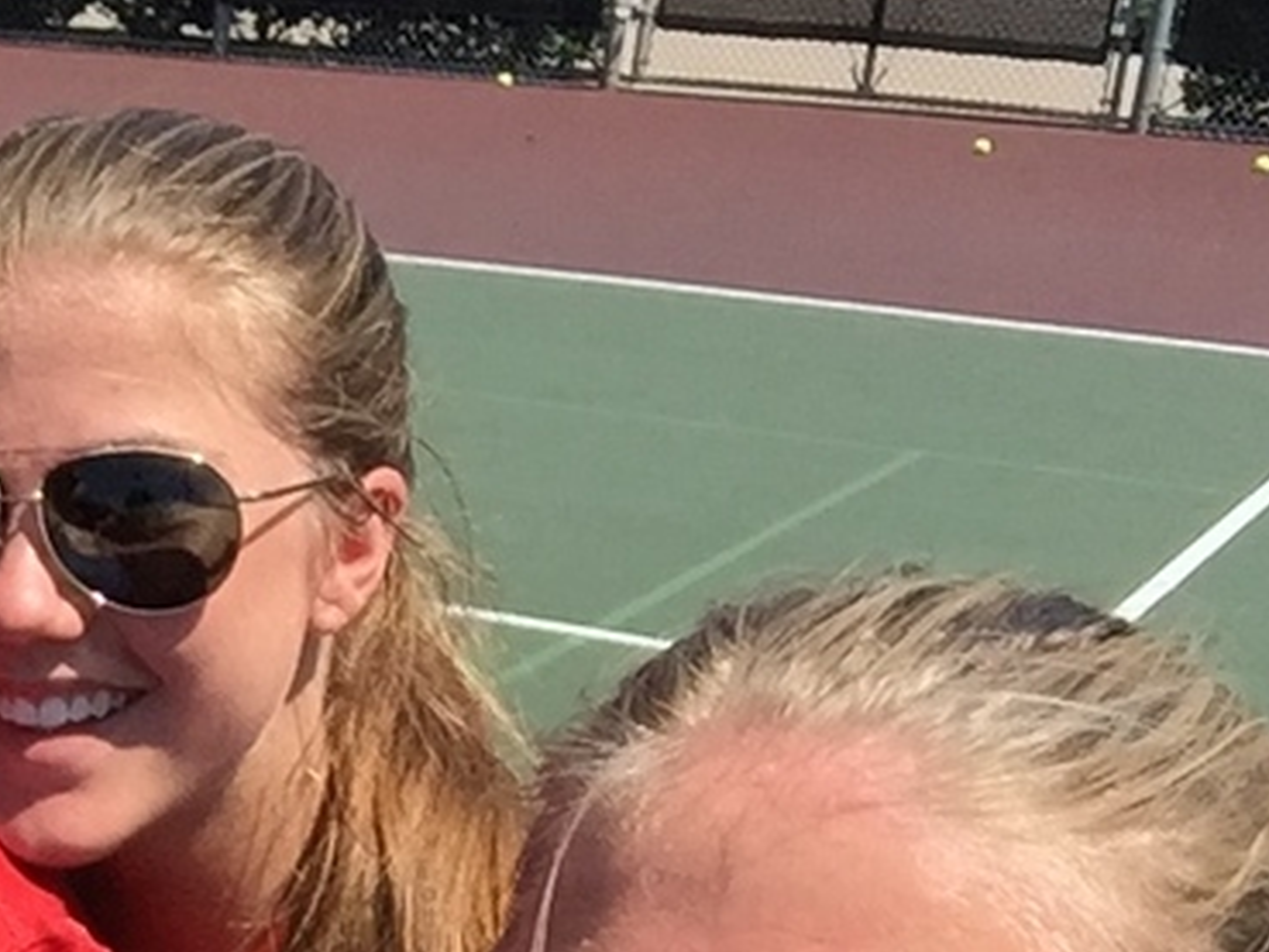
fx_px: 3154
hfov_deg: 20.7
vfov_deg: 16.8
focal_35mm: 86
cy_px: 986
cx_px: -378
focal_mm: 2.65
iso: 32
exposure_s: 1/1433
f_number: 2.2
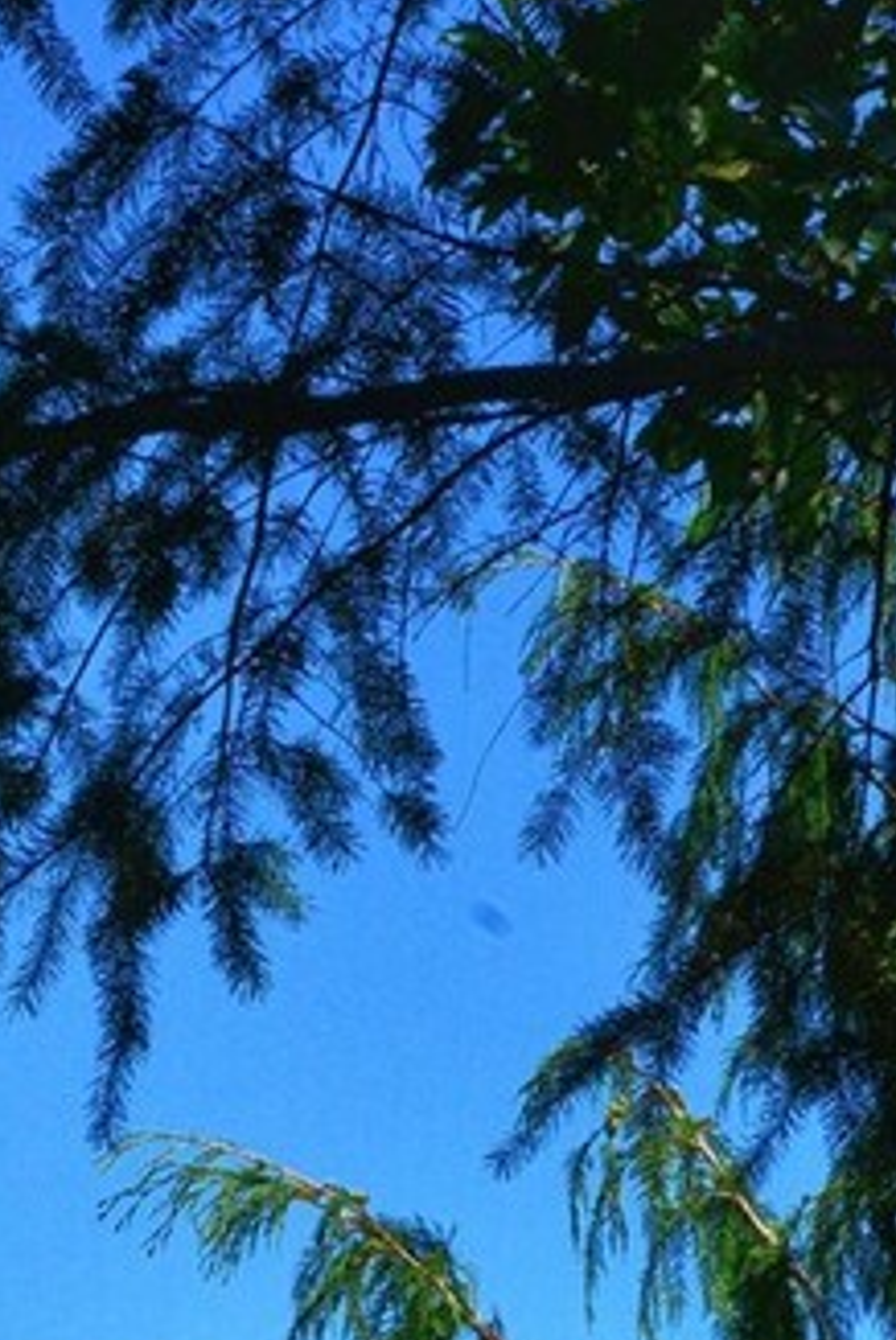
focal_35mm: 212
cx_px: -730
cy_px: 2522
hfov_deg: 6.4
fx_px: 7897
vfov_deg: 9.2
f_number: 16
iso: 200
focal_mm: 48
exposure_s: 1/250
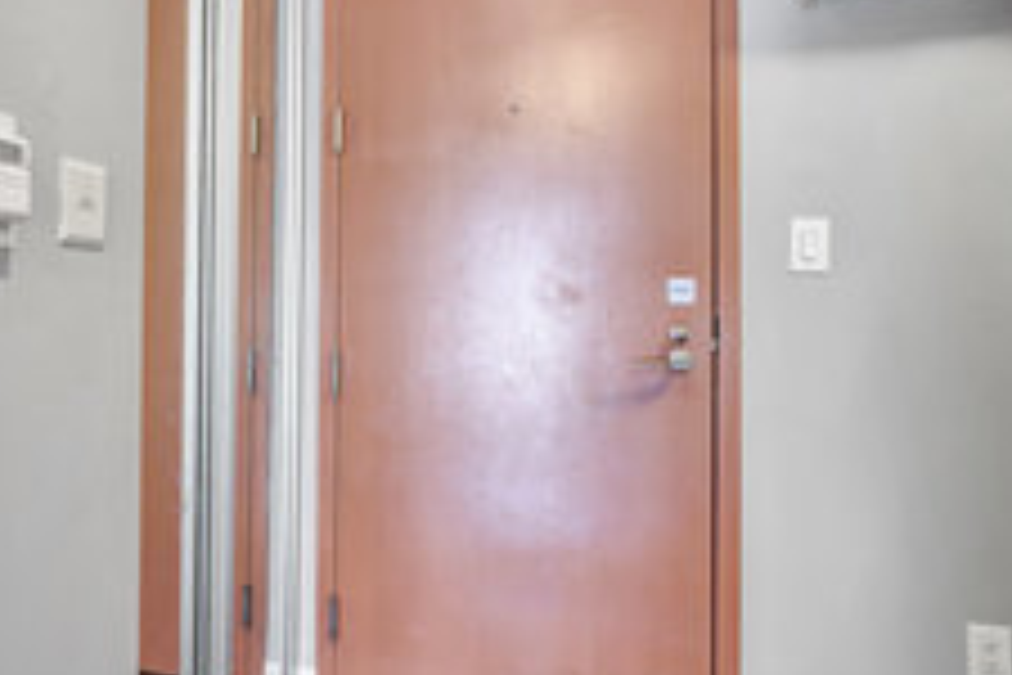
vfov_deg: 42.1
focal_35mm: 31
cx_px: 290
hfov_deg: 58.1
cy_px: 266
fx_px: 871
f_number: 8
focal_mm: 16
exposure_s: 1/5
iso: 800
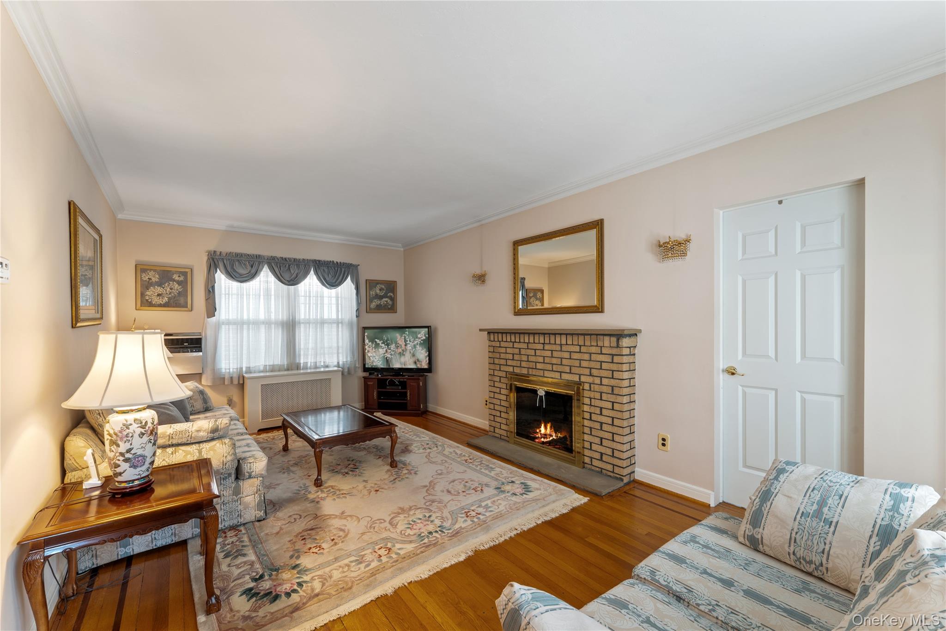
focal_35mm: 14
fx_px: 368
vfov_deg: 81.2
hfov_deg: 104.3
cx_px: 473
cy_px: 316
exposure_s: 8
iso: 100
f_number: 11
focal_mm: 14
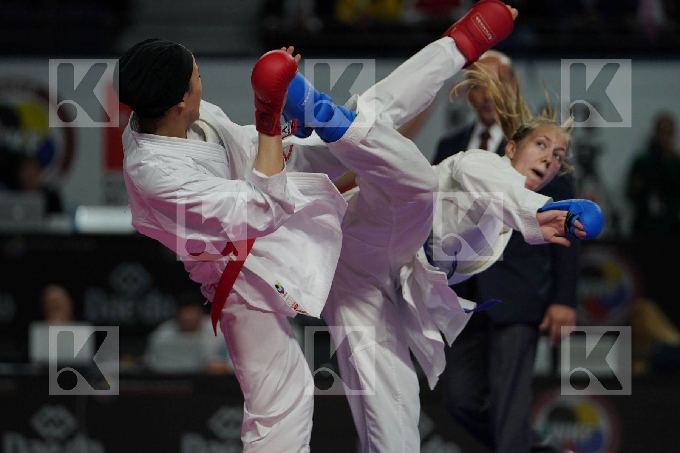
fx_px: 4552
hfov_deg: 8.5
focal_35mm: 241
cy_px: 226
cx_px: 340
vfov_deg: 5.7
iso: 800
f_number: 2.8
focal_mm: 161
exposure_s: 1/1000
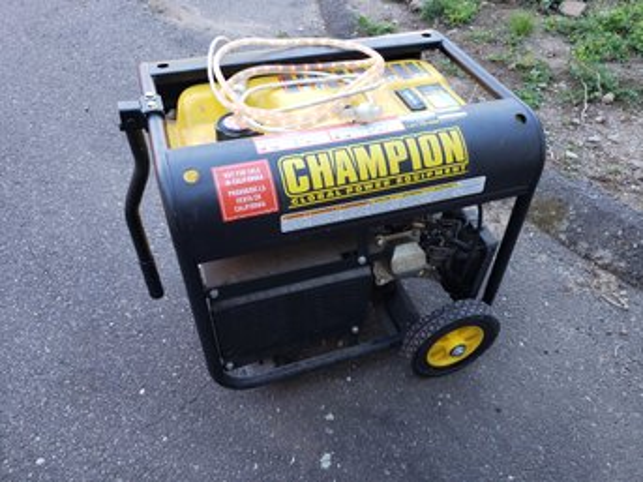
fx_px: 483
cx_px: 322
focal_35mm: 26
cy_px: 241
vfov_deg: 53.0
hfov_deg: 67.3
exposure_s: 1/103
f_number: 1.5
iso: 50
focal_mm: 4.3
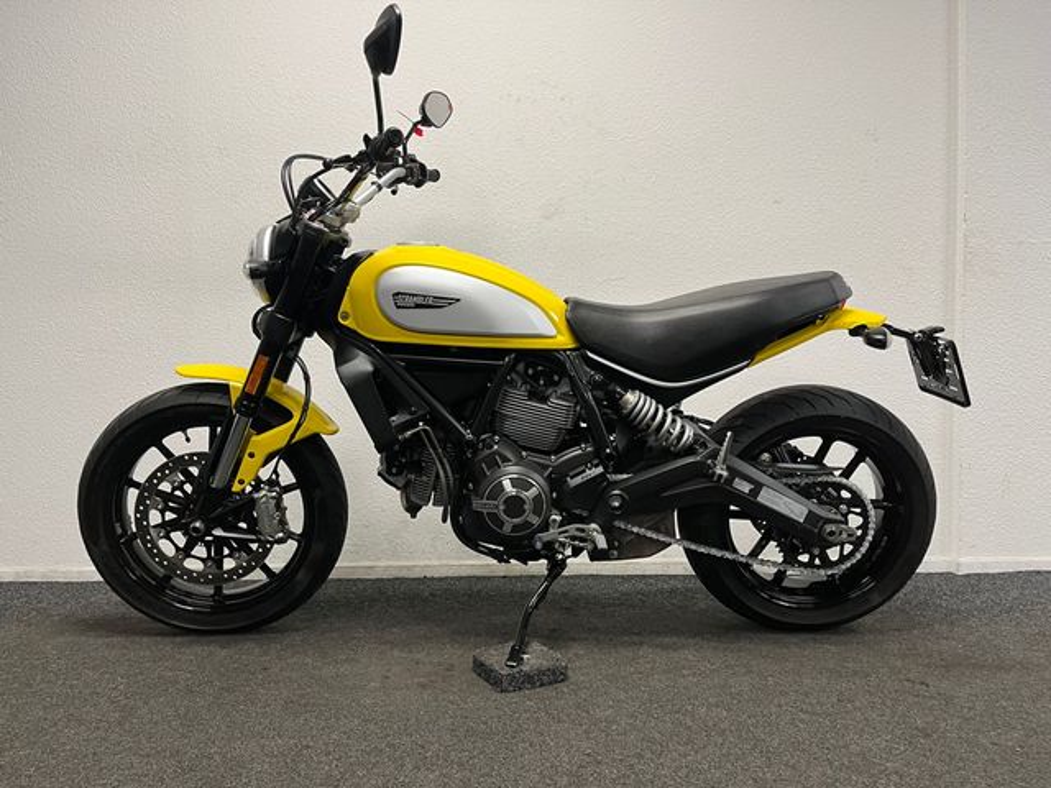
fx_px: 789
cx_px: 526
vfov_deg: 53.1
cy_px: 394
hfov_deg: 67.3
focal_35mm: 26
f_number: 1.6
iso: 64
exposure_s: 1/50
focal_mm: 5.1
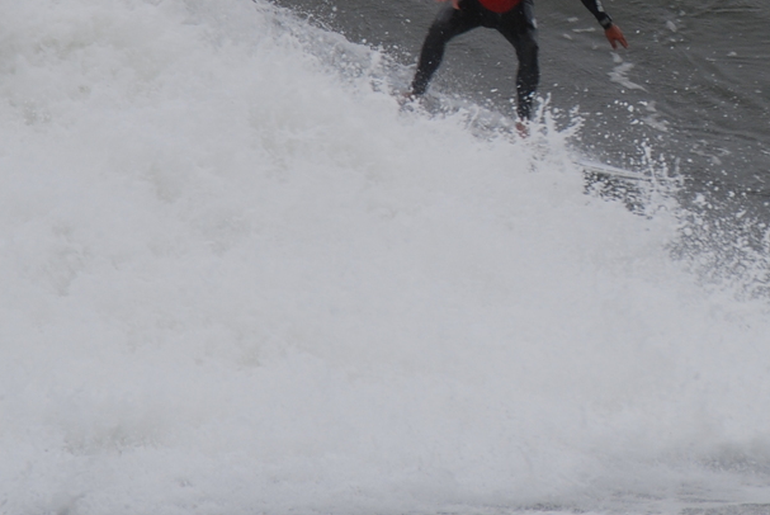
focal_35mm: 791
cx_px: 803
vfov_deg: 1.7
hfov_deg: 2.6
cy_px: 44
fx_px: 16934
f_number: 11
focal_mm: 200
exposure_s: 1/250
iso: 200
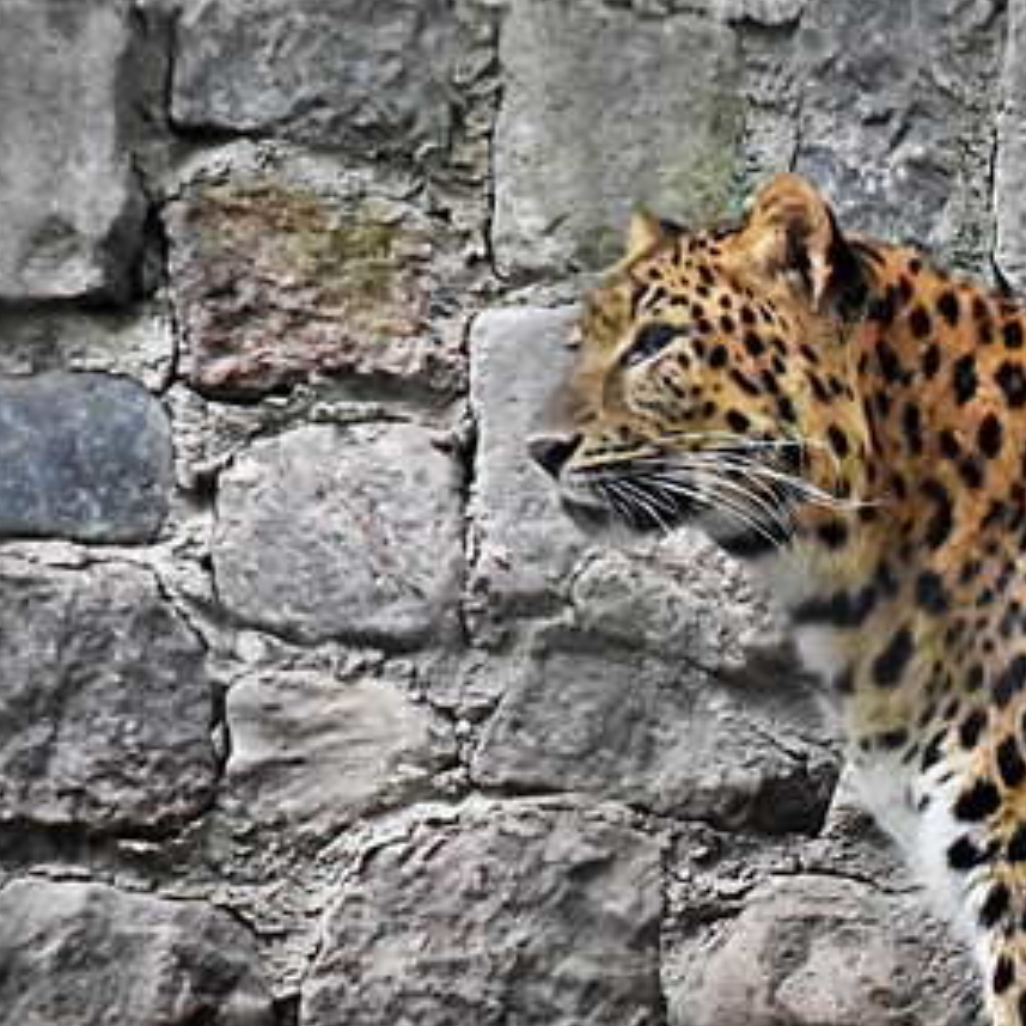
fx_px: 21461
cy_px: 680
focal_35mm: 640
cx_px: 1349
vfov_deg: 2.7
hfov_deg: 2.7
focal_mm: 140
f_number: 5.6
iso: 12800
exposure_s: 1/250
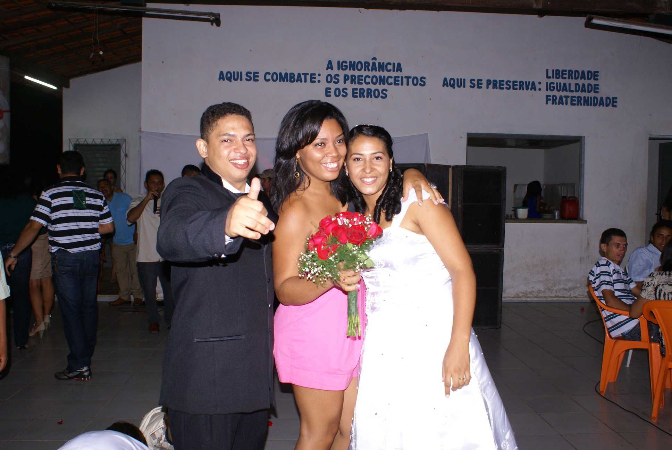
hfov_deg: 57.2
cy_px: 225
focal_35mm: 33
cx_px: 336
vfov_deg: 40.1
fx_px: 617
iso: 400
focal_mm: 22
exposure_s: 1/60
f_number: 5.6
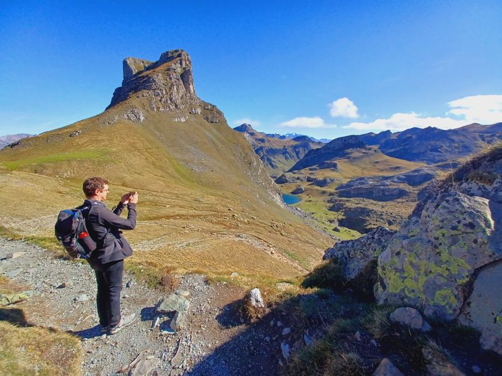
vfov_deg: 89.9
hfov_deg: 106.2
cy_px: 188
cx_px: 251
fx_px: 189
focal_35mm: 13
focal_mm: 1.42
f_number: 2.2
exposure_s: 1/1328
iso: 40
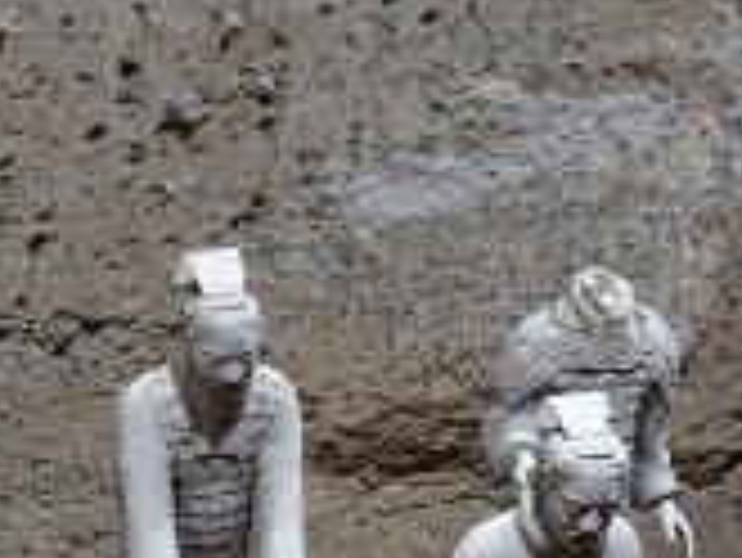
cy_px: 520
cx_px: 346
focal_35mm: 175
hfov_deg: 11.3
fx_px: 3754
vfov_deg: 8.5
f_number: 5
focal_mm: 50
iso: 3200
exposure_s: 1/30
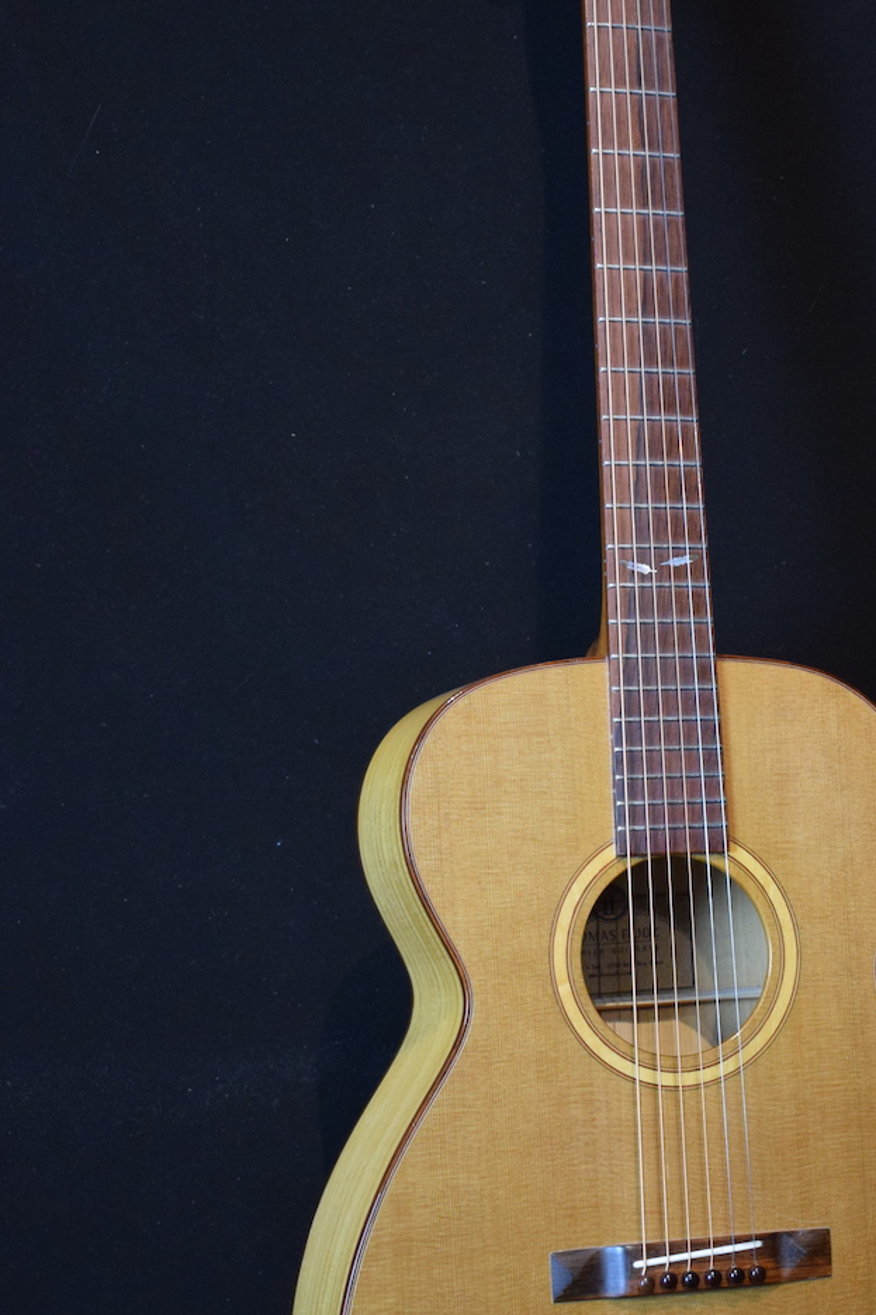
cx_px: 636
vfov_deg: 28.9
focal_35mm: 70
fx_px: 2549
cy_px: 653
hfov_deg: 19.4
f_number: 4.2
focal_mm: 29
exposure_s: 1/30
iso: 1800
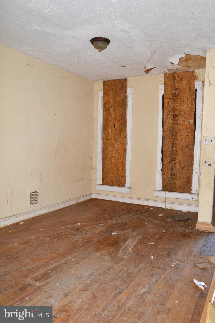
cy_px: 162
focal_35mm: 27
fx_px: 242
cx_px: 108
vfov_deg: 67.4
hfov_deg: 47.9
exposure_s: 1/60
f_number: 8
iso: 450
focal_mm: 18
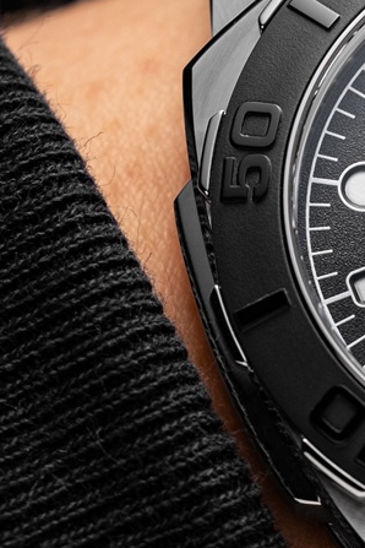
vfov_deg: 4.1
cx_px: 582
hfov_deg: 2.7
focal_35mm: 502
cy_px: 397
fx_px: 7634
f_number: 5.6
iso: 200
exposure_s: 1/60
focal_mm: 80
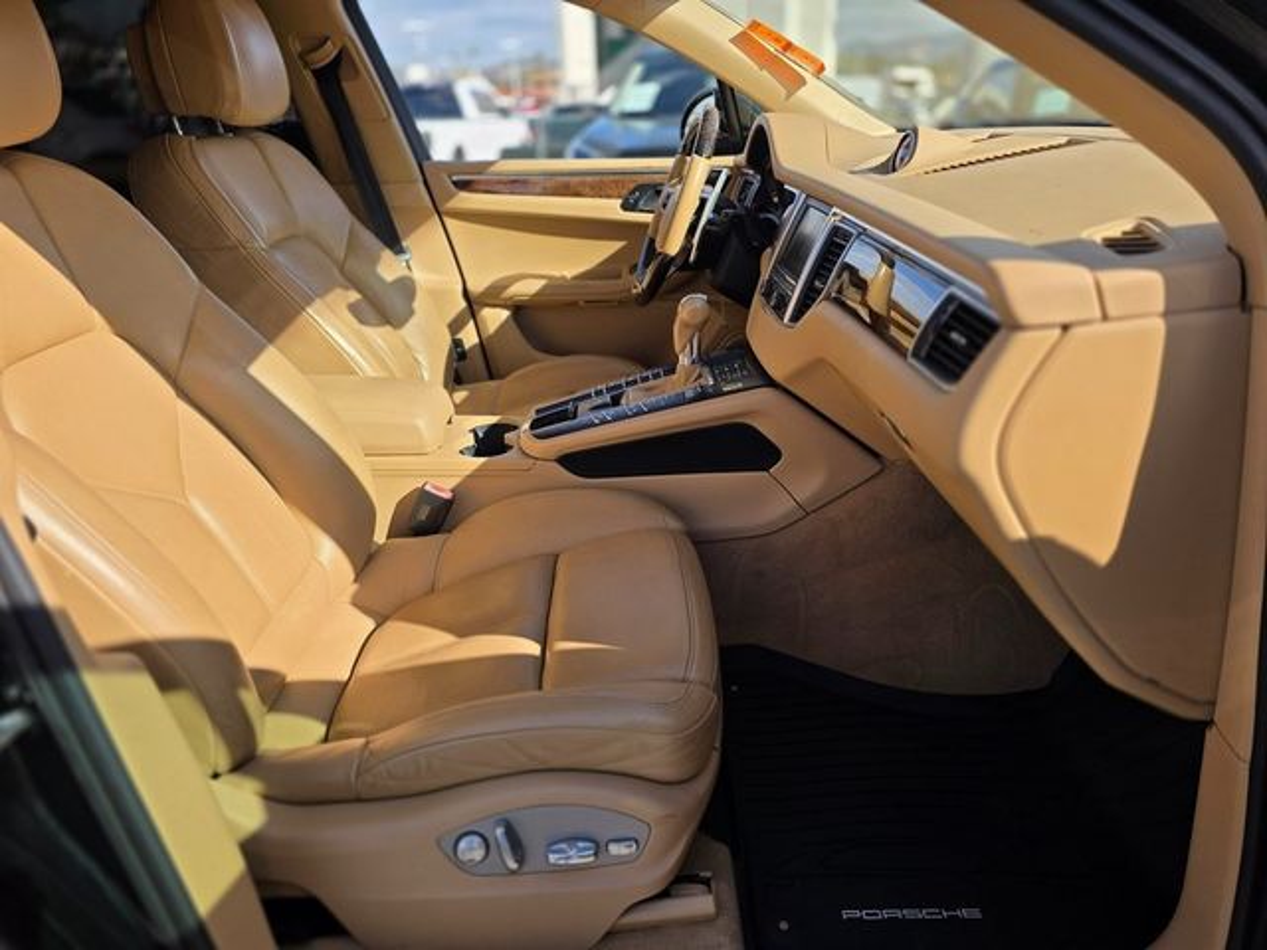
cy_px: 475
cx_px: 634
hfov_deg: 73.9
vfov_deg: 58.9
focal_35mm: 23
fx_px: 842
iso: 80
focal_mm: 6.3
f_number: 1.7
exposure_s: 1/3143
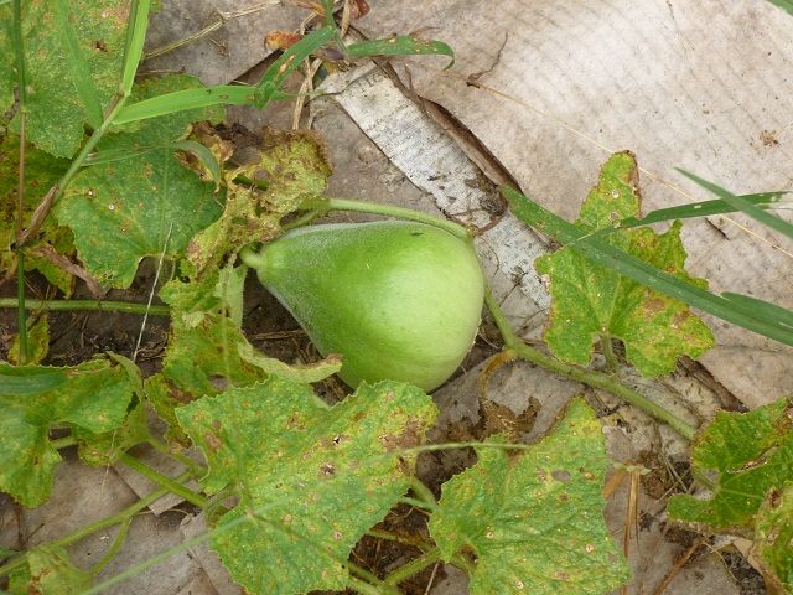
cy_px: 298
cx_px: 396
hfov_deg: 38.2
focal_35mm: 50
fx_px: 1145
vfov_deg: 29.1
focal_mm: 9
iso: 200
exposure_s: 1/60
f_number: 3.9
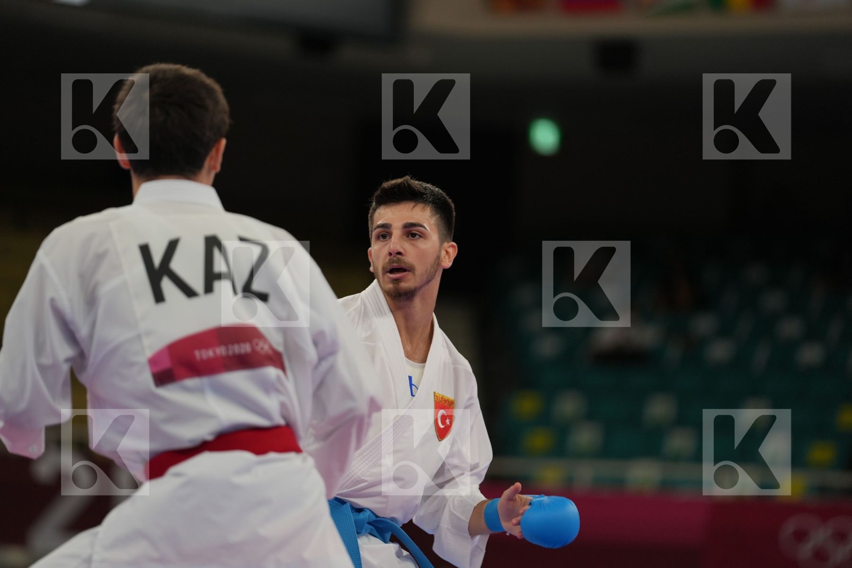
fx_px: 4283
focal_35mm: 181
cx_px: 426
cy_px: 284
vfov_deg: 7.6
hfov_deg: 11.4
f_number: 2.8
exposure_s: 1/1000
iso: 400
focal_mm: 181
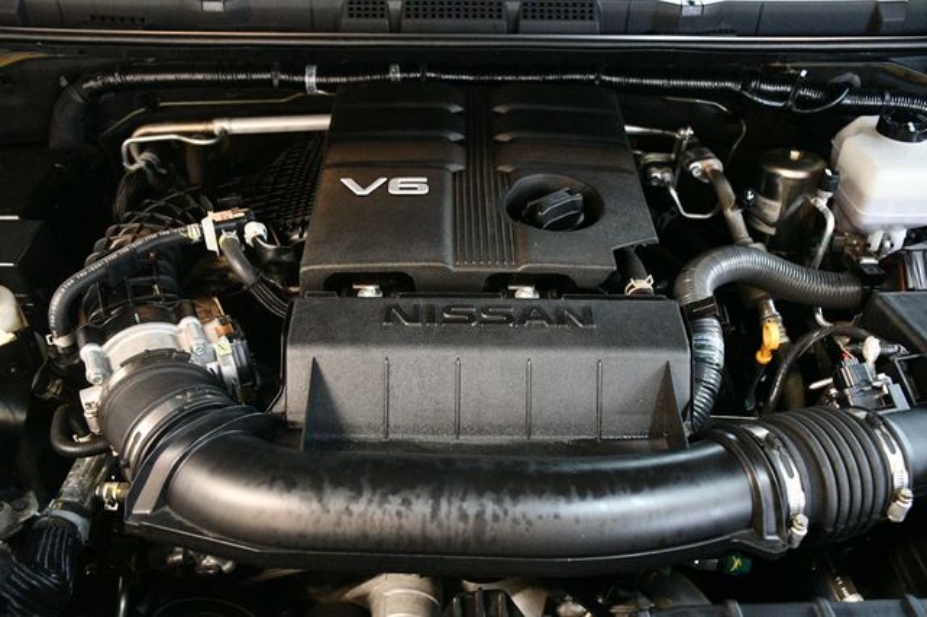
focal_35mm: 33
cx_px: 464
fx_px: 849
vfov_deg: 39.9
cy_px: 308
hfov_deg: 57.2
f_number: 3.5
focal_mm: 22
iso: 6400
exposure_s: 1/60
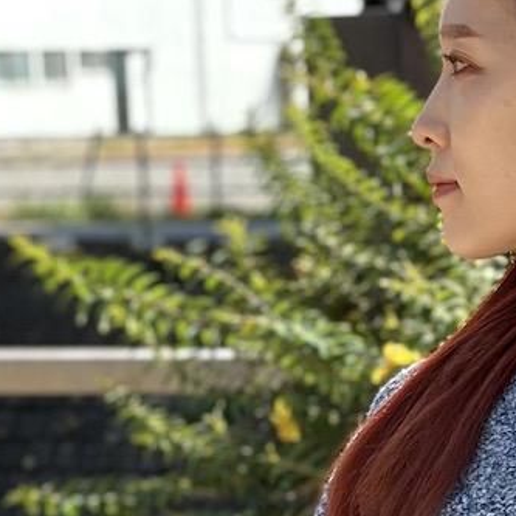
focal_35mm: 204
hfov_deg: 8.4
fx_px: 3440
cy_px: 542
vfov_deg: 8.5
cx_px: 690
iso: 100
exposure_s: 1/1916
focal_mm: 6.86
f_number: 1.78
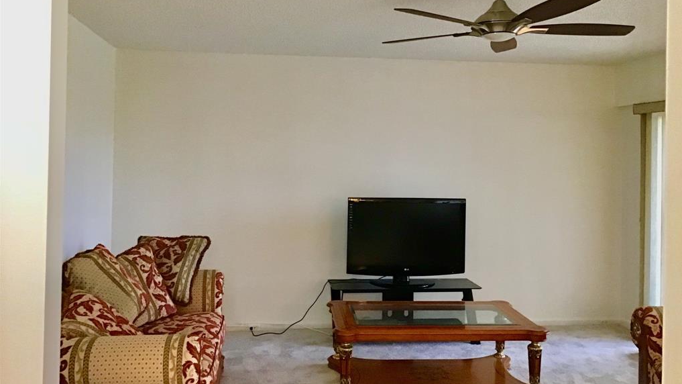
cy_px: 154
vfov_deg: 34.5
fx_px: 615
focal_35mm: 34
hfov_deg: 58.0
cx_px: 343
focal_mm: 3.3
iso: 200
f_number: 2.4
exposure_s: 1/25
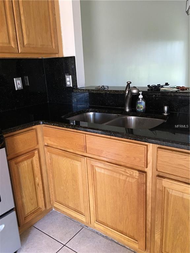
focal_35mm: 29
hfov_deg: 48.2
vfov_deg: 61.7
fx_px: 212
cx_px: 95
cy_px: 126
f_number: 2.2
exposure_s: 1/15
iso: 64
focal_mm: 4.15
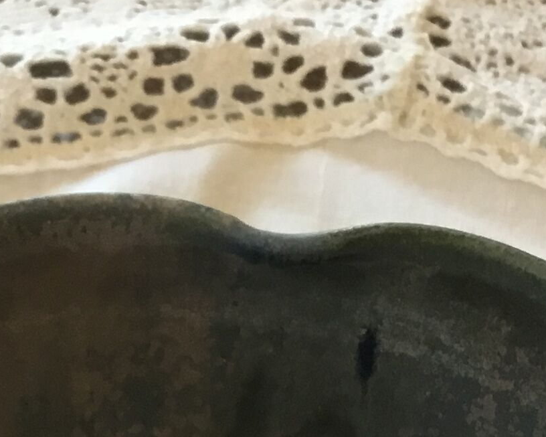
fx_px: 1956
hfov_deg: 15.8
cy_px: 699
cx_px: 114
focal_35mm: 121
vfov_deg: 12.0
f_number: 2.4
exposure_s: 1/33
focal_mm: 3.3
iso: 40
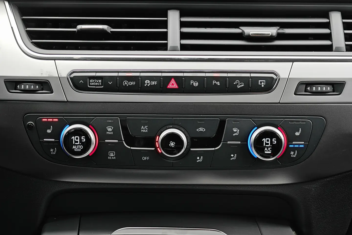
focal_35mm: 75
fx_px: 733
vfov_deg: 18.2
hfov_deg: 27.0
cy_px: 127
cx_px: 176
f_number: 2.6
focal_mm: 15.38
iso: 800
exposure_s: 1/100
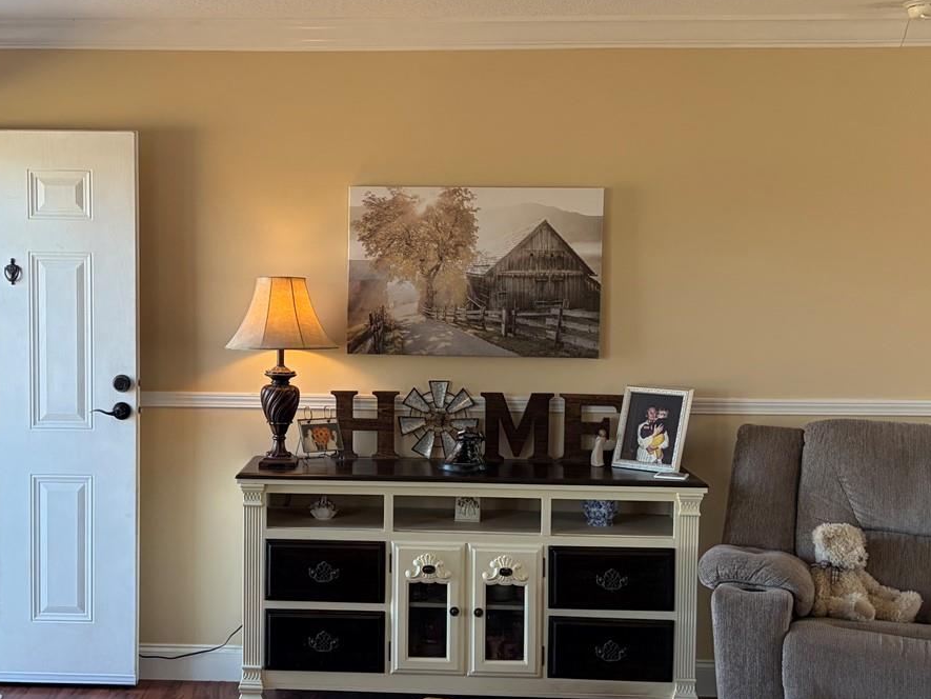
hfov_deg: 40.0
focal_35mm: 47
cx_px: 327
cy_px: 366
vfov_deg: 30.9
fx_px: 1264
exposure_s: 1/210
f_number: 1.6
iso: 100
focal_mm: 5.96
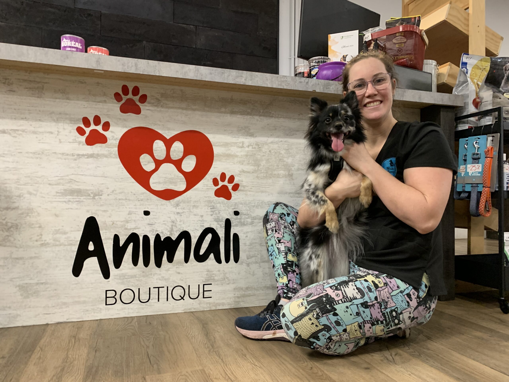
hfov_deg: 67.3
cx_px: 254
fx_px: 382
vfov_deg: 53.1
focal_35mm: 26
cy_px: 191
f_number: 1.8
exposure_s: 1/40
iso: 320
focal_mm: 4.25
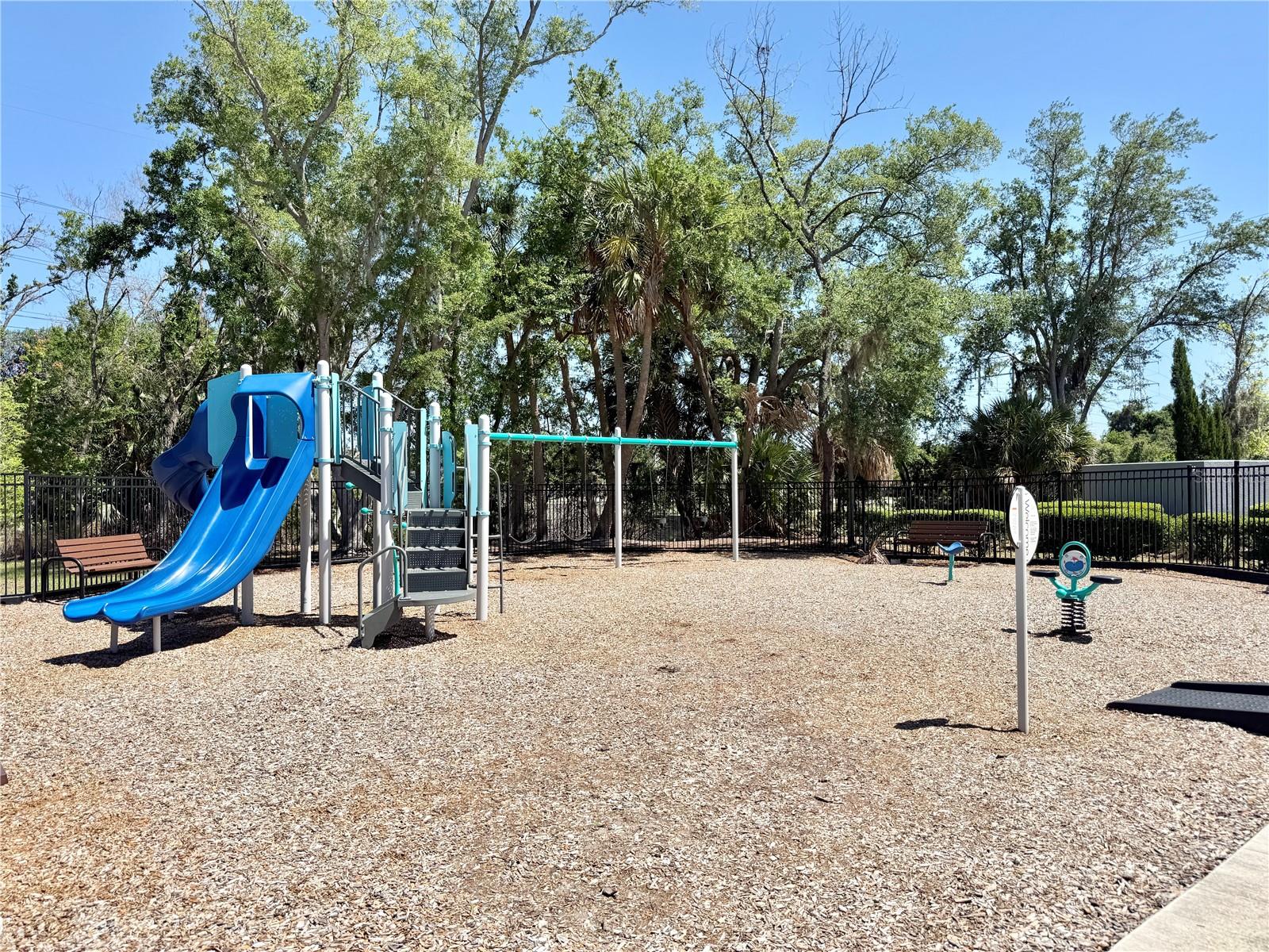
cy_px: 476
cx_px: 634
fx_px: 880
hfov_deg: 71.6
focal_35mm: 24
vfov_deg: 56.8
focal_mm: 6.76
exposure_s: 1/3584
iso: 80
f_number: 1.78
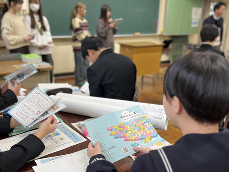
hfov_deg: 25.3
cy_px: 86
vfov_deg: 19.1
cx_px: 114
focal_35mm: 77
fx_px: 509
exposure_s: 1/38
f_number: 2.8
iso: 160
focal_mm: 9
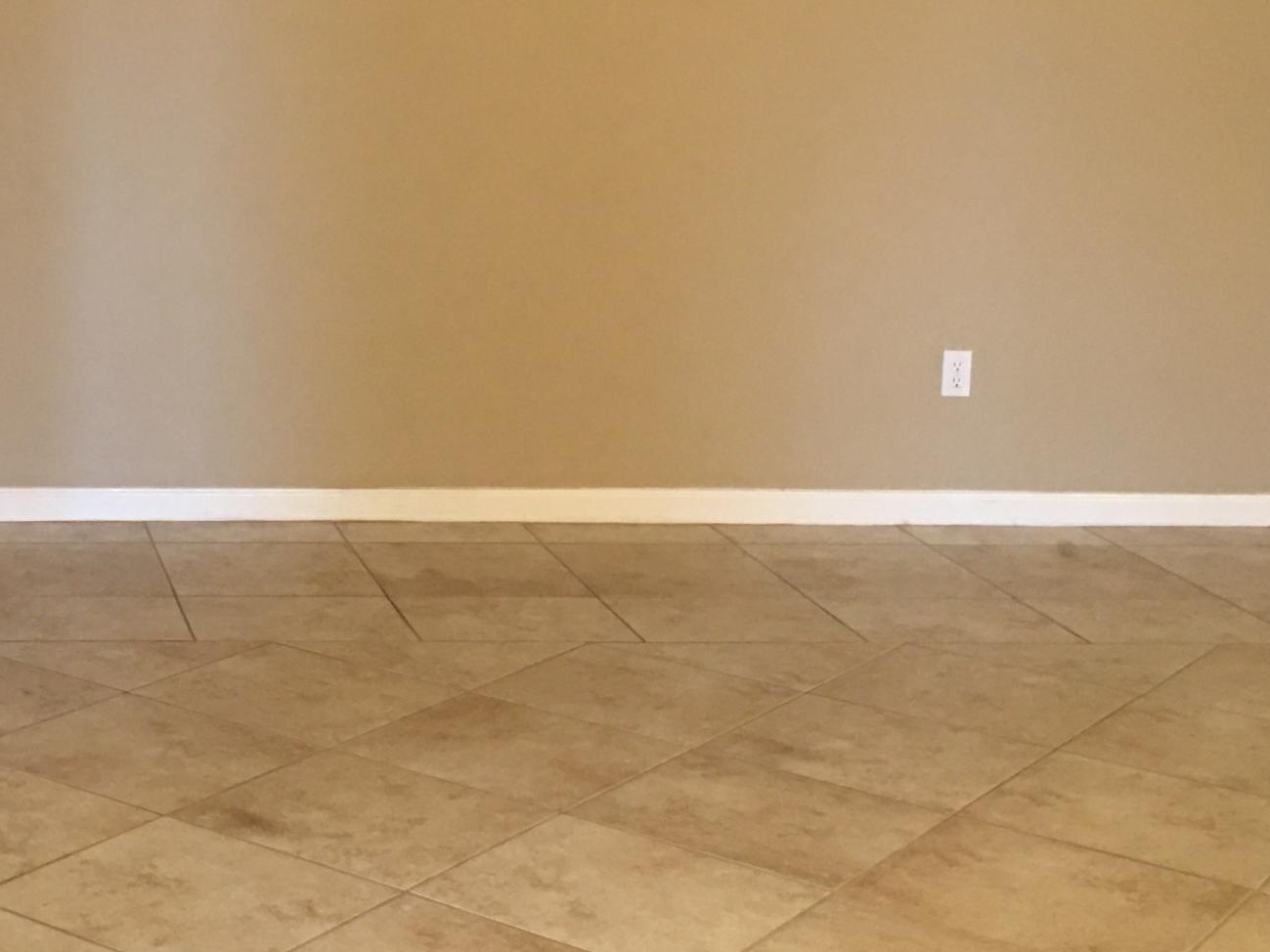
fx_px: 2458
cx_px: 44
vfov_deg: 21.6
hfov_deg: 27.5
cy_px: 177
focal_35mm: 67
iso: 50
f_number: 2.2
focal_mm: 4.15
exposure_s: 1/4
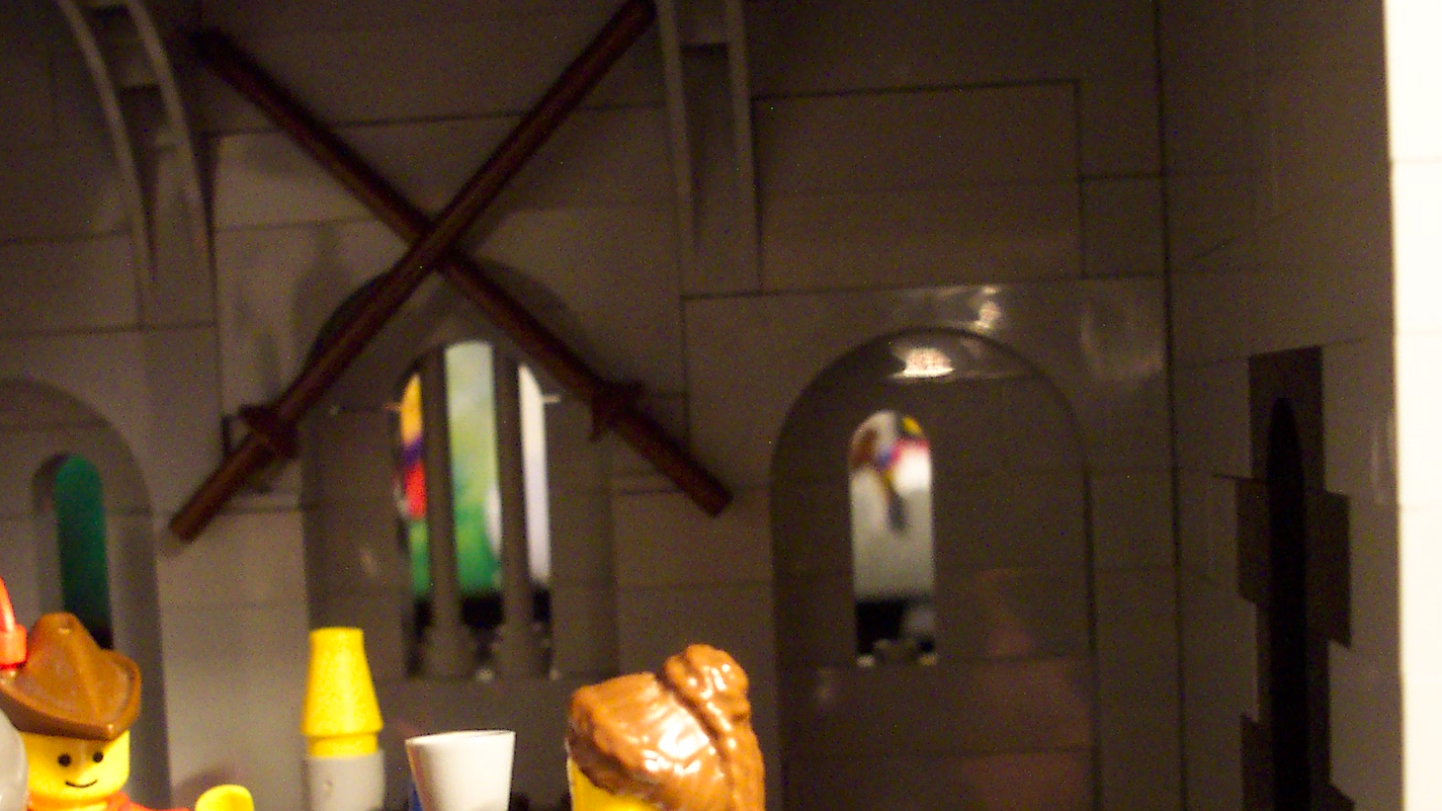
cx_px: 556
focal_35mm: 63
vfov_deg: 19.0
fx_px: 2408
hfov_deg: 33.2
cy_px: 623
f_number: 2.8
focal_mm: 7.5
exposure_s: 1/8
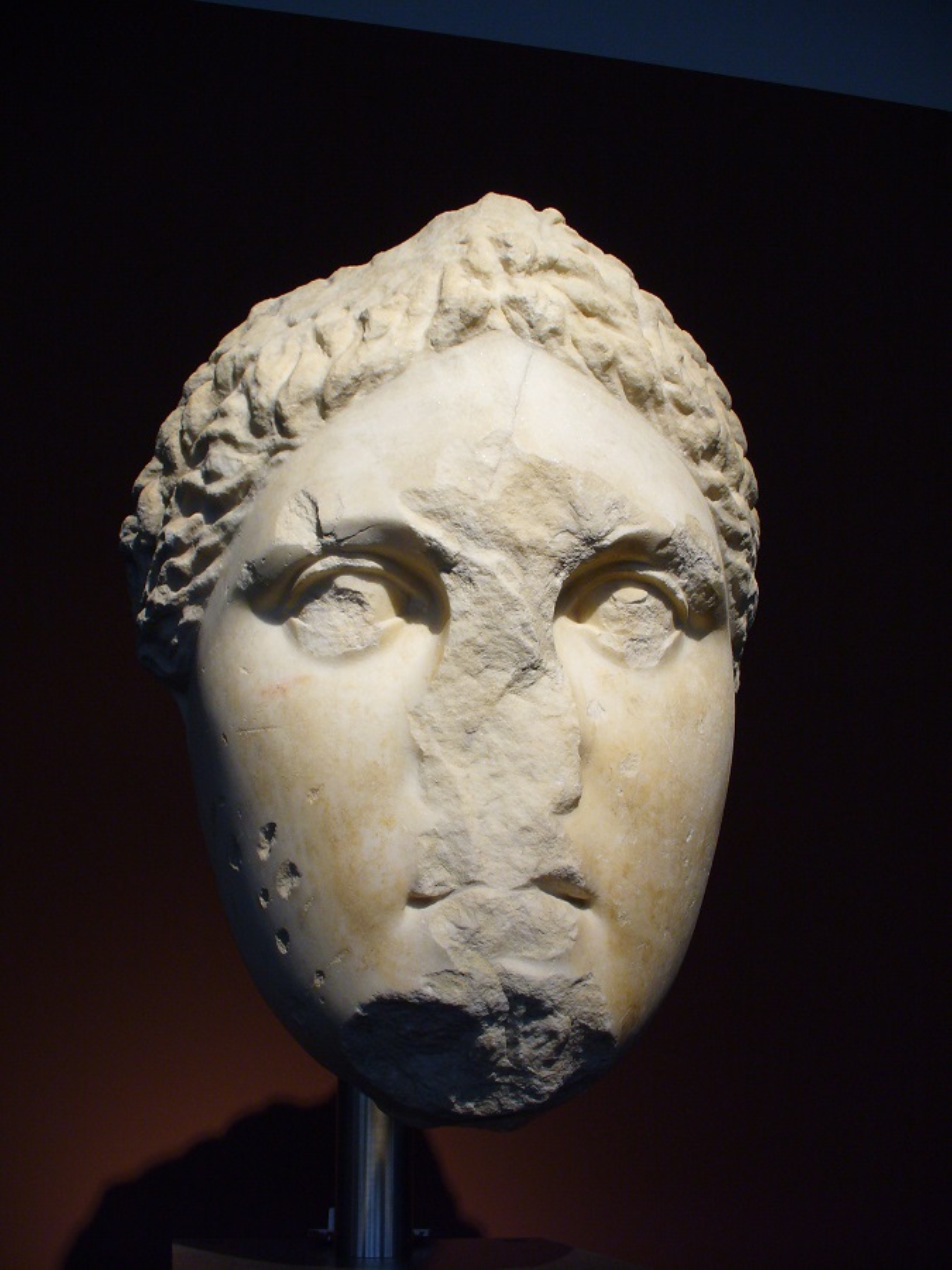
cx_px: 476
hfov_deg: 38.7
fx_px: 1357
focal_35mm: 37
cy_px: 635
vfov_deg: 50.1
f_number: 2.8
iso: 125
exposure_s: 1/30
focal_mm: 6.1
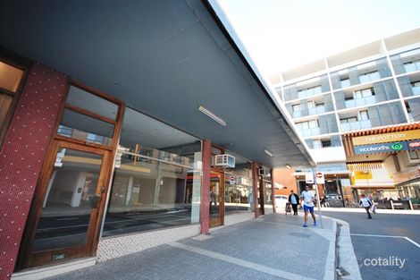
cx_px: 210
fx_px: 175
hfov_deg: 100.4
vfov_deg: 77.3
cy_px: 140
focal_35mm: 15
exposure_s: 1/125
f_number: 4
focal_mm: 10
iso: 200
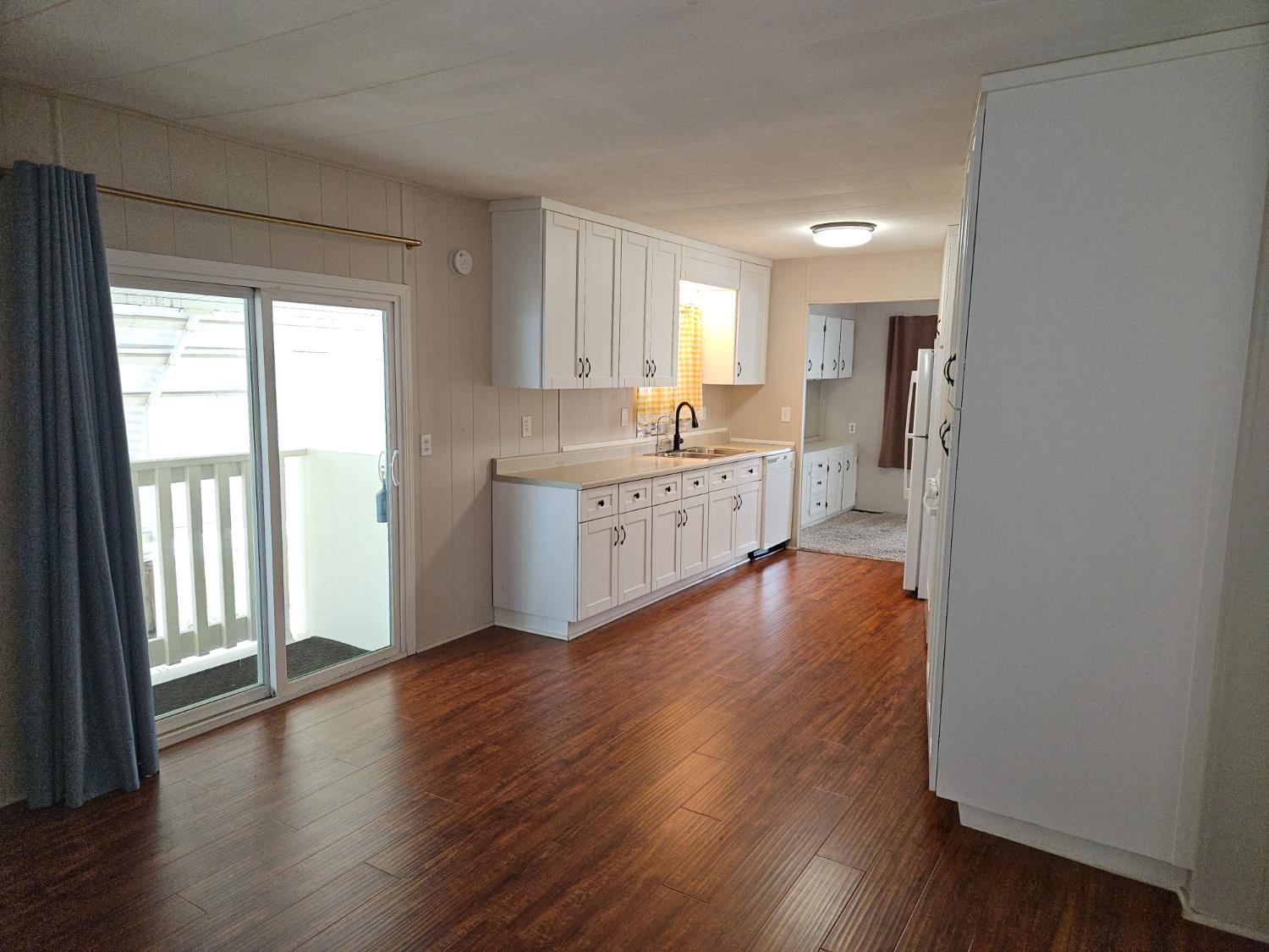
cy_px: 476
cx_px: 634
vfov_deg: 58.9
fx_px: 843
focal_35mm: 23
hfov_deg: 73.9
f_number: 1.8
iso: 100
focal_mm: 5.4
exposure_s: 1/40
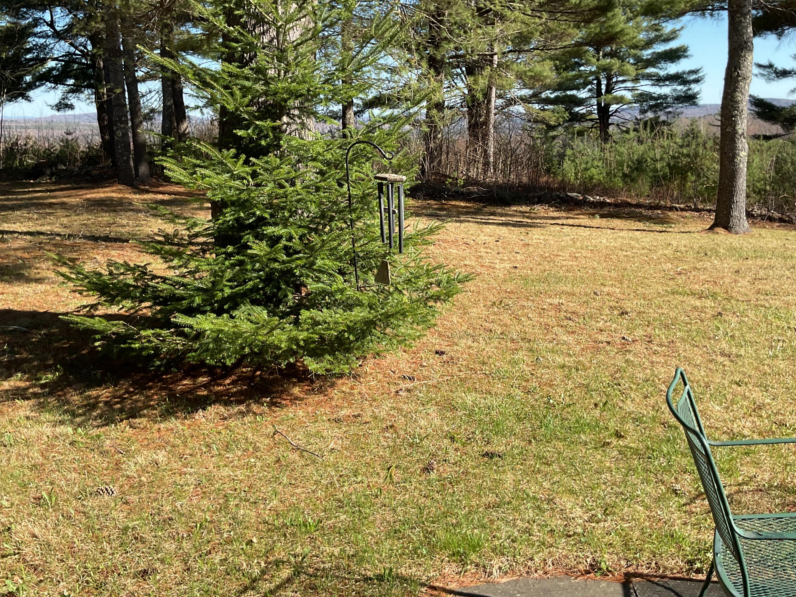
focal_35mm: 35
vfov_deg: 40.6
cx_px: 374
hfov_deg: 52.6
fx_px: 805
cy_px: 251
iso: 16
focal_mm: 3
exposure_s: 1/749
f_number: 1.8
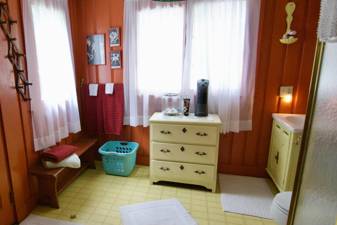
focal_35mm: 24
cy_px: 123
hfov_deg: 71.6
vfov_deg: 53.7
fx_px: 222
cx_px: 106
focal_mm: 11
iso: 900
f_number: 2.8
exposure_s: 1/30
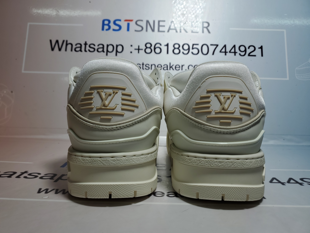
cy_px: 116
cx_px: 155
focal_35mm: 26
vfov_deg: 53.1
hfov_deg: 67.3
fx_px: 233
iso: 50
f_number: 1.5
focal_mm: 4.3
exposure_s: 1/885
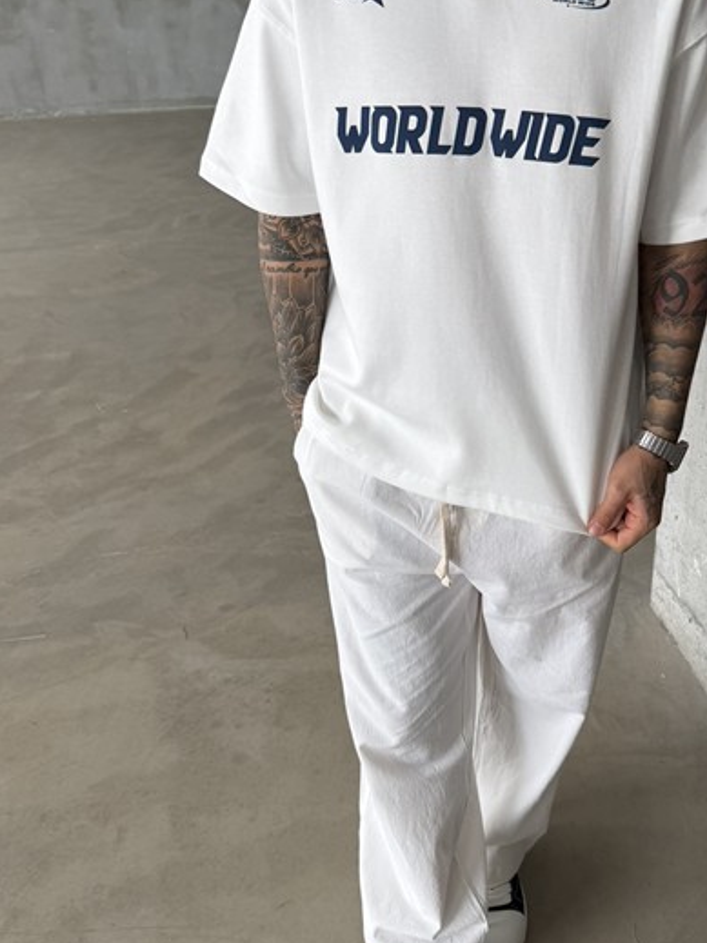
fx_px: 1008
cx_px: 469
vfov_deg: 50.1
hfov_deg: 38.2
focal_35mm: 37
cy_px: 443
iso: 80
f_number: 1.78
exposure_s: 1/302
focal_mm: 6.76
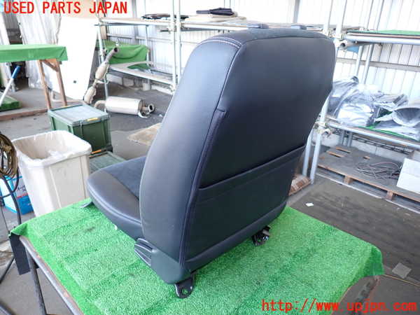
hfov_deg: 69.4
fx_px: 303
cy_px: 158
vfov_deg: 54.9
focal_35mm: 25
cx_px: 210
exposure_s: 1/60
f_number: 2
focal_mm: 4.5
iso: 200
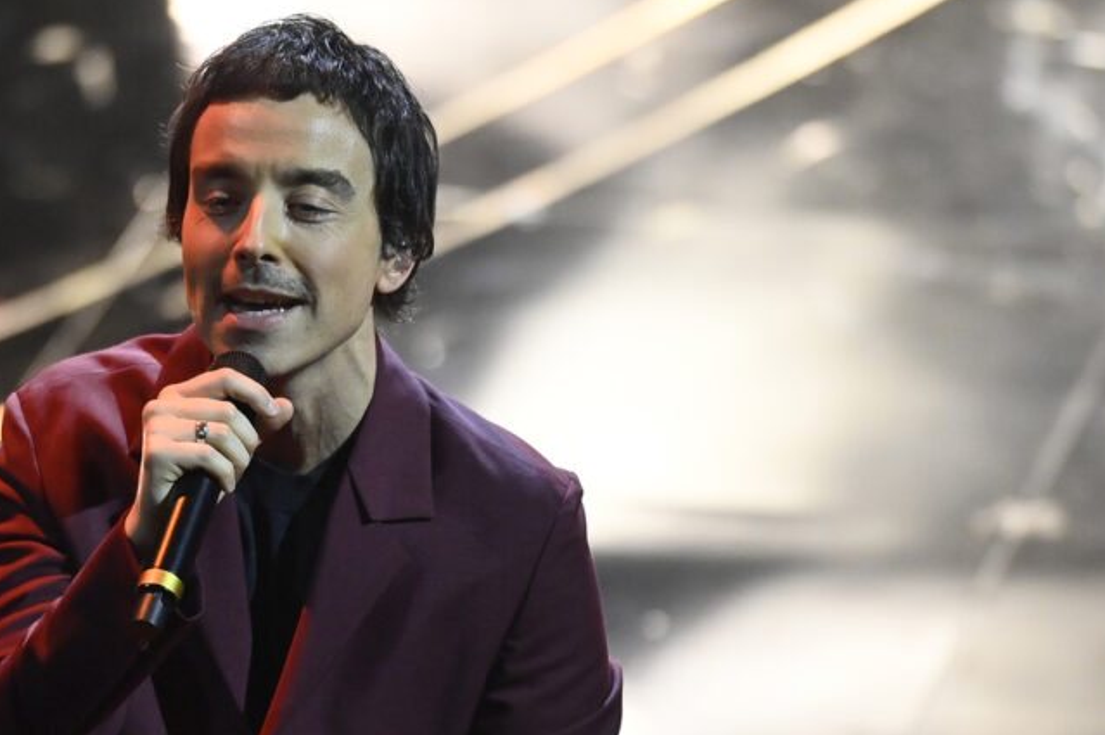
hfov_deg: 4.3
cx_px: 265
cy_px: 553
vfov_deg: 2.9
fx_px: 14752
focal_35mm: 481
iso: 4000
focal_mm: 300
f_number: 3.2
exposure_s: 1/640
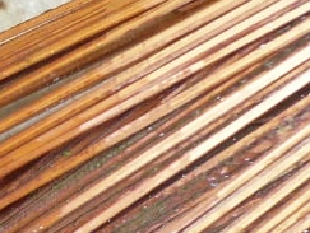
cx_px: -328
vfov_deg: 6.4
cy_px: 381
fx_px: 2063
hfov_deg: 8.2
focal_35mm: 230
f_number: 2.8
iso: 100
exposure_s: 1/30
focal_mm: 5.8
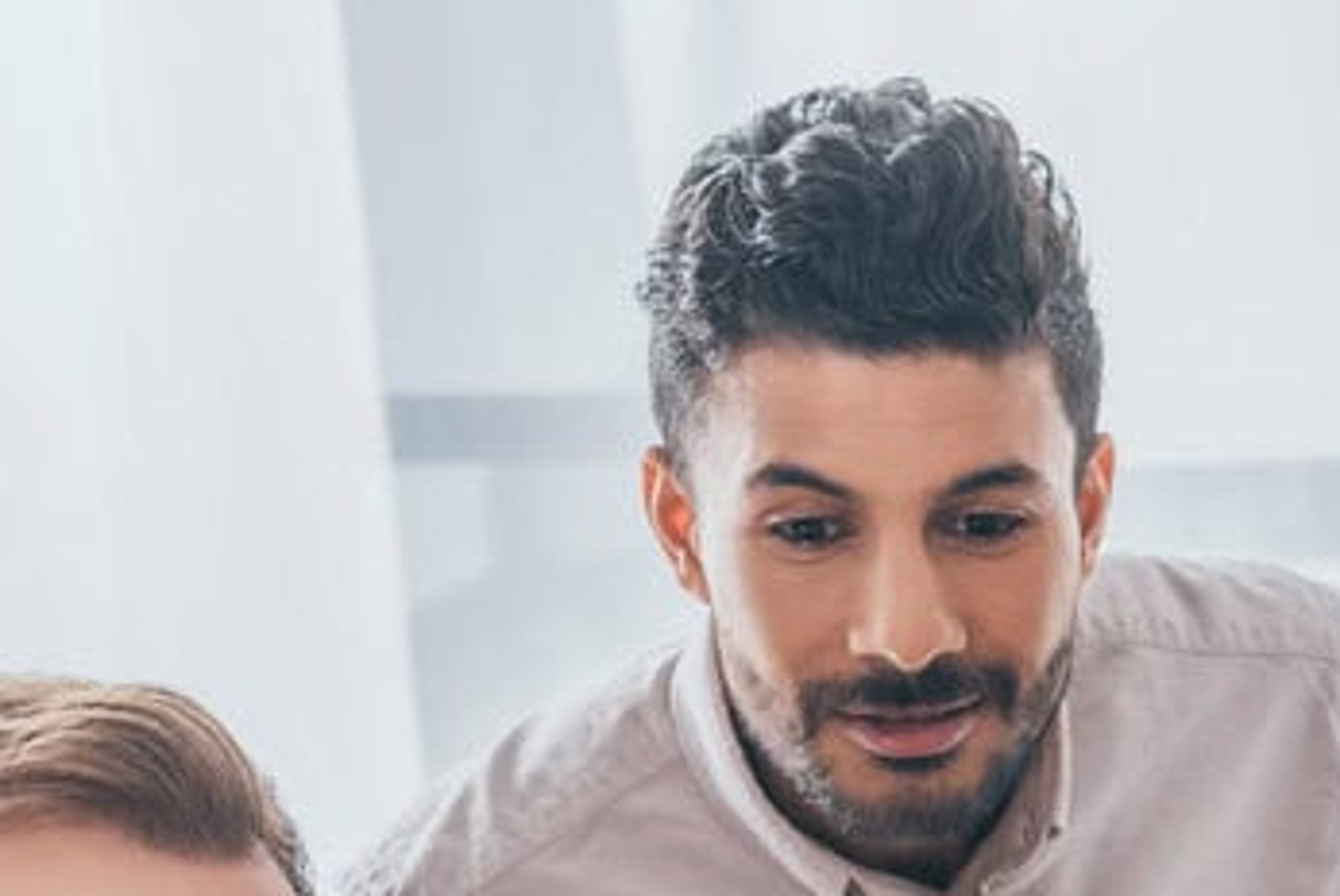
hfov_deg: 18.3
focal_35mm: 109
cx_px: 1313
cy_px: 960
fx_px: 4061
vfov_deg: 12.4
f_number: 4
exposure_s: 1/200
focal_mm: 35
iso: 100
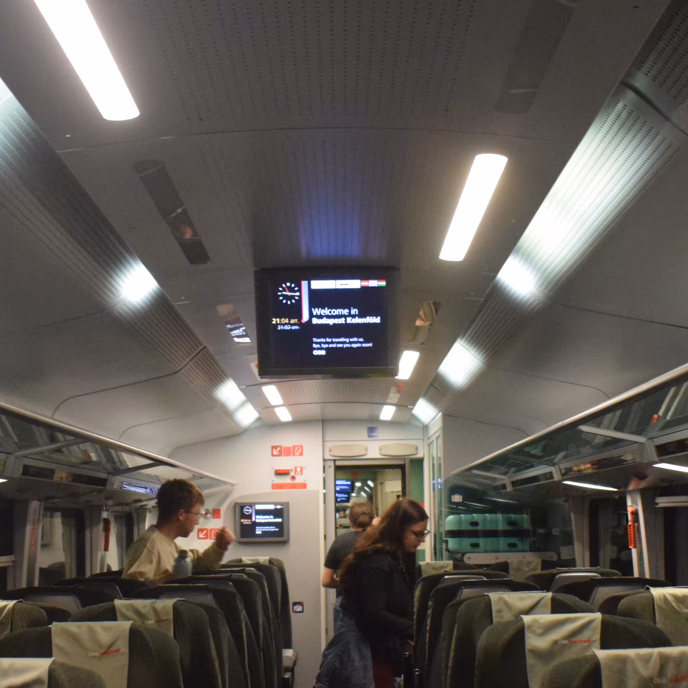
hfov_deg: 27.3
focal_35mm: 63
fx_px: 1417
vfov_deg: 27.0
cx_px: 345
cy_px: 490
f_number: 3.5
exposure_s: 1/60
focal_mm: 18
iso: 2500
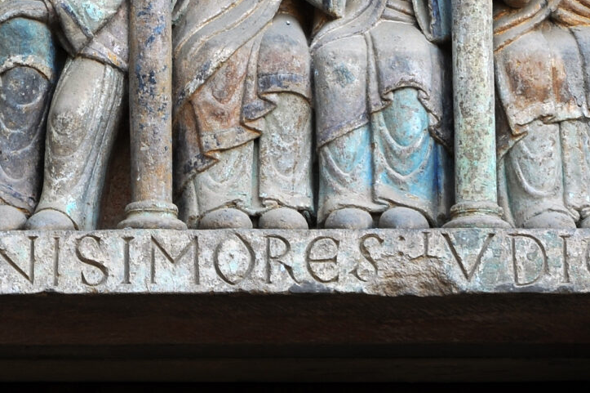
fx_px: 9269
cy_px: -226
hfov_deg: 3.6
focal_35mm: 566
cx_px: -150
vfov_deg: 2.4
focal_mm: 165
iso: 200
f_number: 8
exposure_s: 1/60
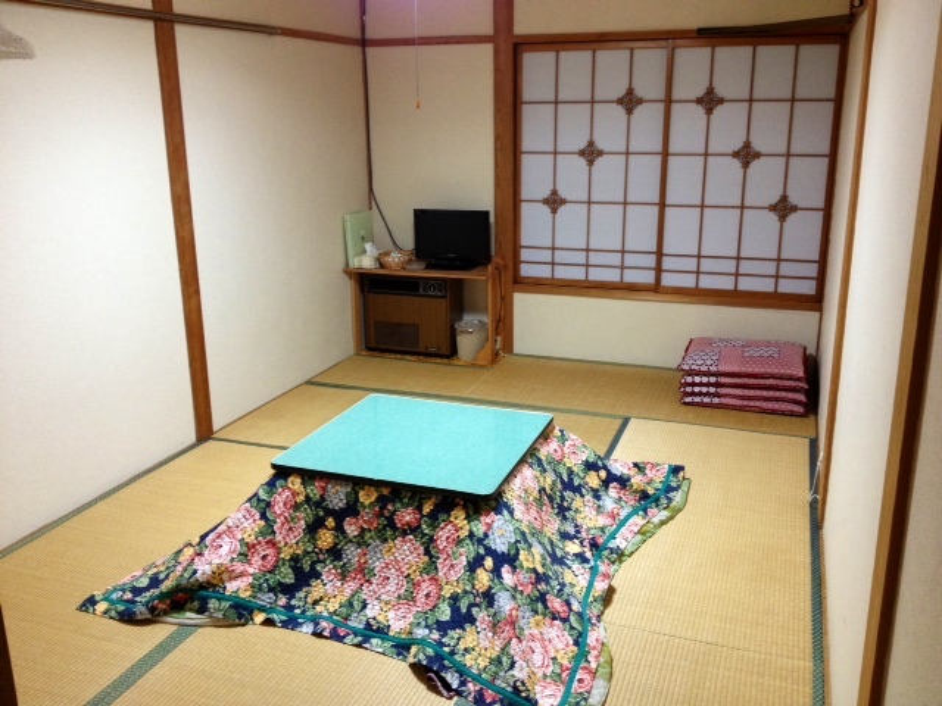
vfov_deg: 40.7
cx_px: 471
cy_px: 353
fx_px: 952
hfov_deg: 52.6
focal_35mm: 35
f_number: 2.4
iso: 125
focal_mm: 4.28
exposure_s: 1/20
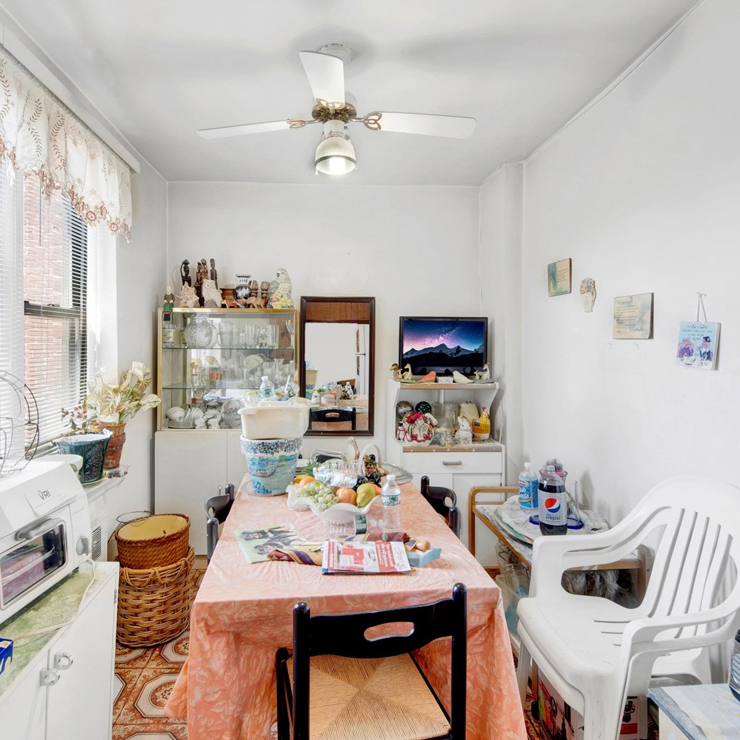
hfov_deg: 81.8
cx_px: 379
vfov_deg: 81.8
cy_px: 373
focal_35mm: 18
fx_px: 427
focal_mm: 9
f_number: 8
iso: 100
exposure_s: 1.6
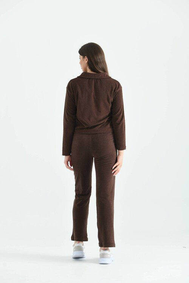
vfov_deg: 23.9
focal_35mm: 85
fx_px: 669
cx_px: 94
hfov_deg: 16.1
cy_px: 142
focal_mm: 85
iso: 100
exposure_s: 1/125
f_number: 5.6
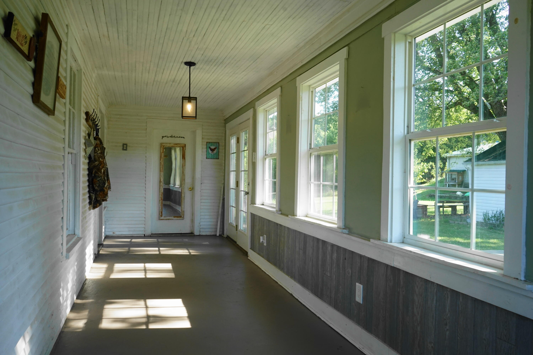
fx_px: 415
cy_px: 178
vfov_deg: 46.4
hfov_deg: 65.5
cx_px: 266
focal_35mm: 28
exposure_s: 1/60
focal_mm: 28
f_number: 10
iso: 800
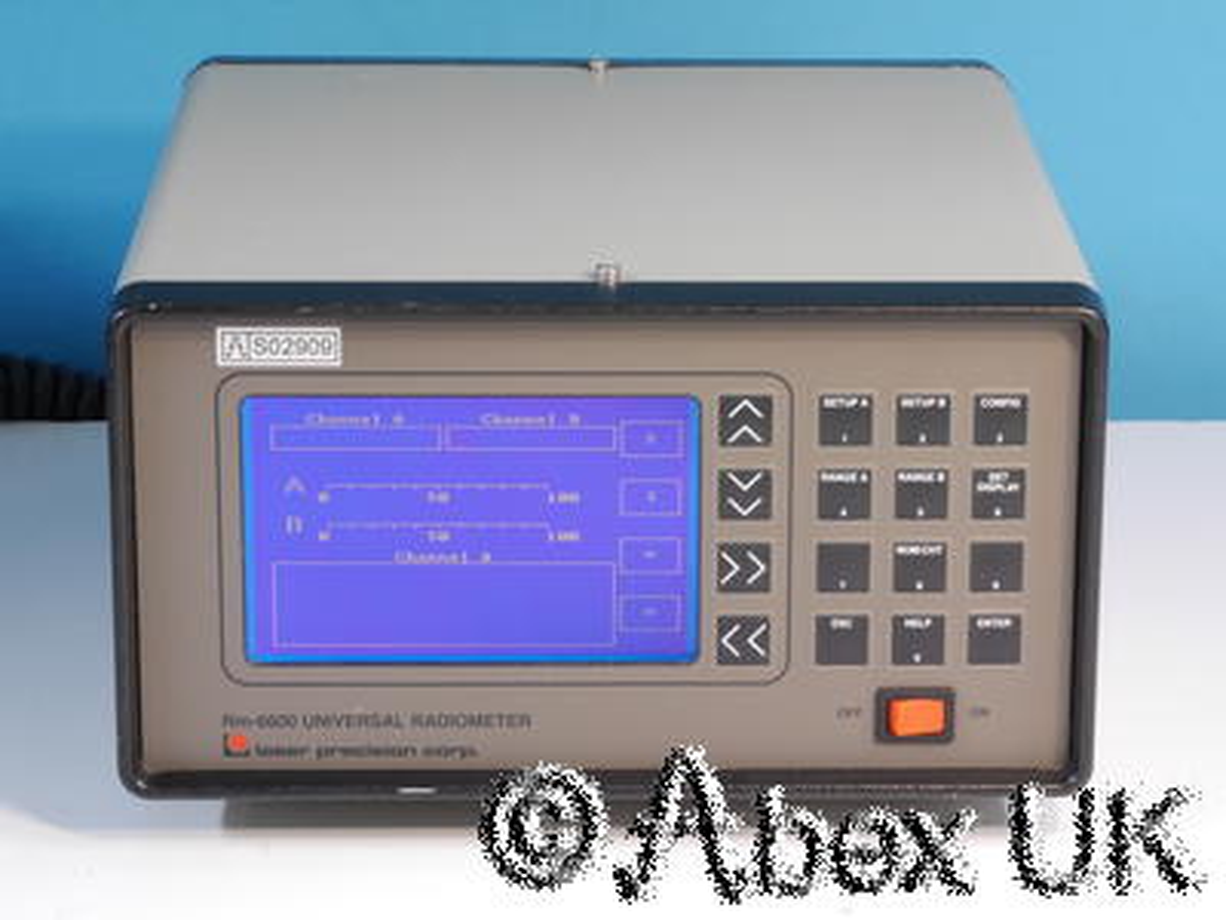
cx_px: 613
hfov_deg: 15.2
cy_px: 460
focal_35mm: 130
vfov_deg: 11.4
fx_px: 4604
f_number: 22
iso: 800
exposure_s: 1.3
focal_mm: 65
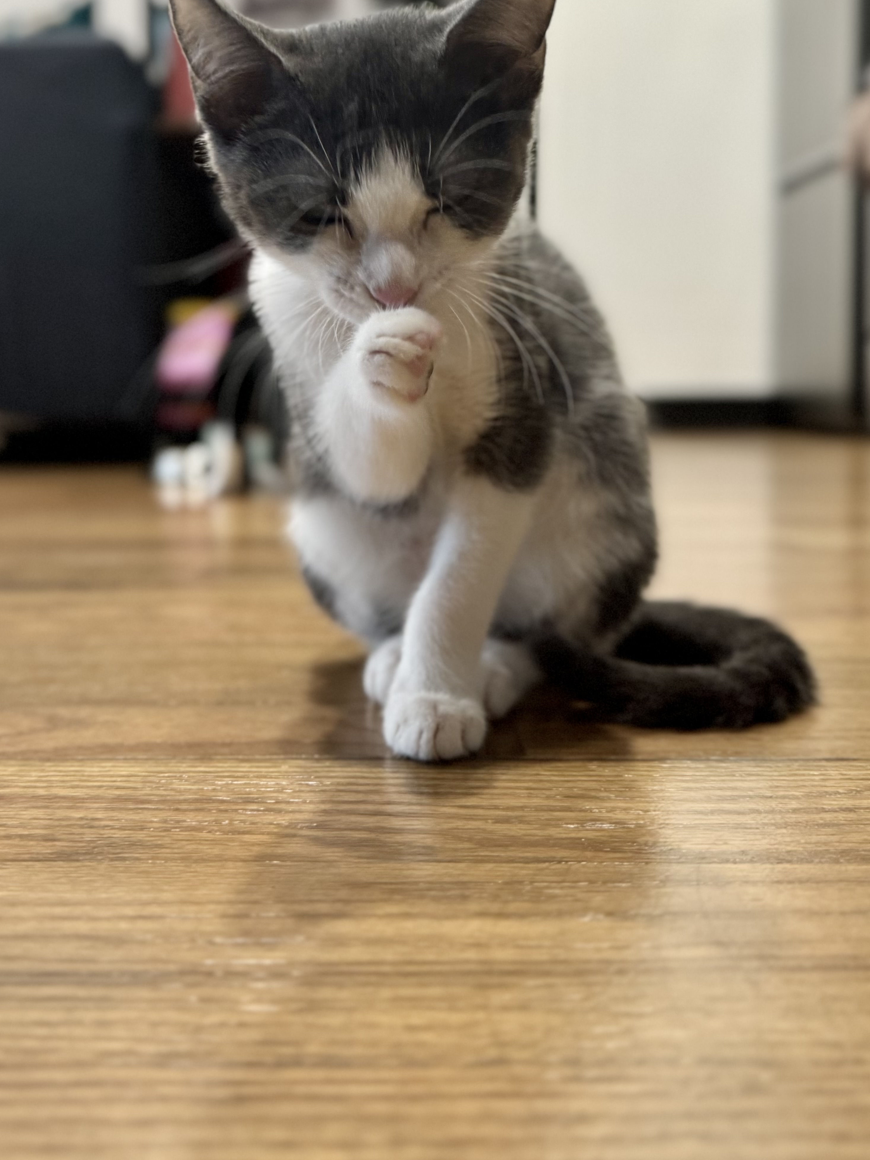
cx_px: 322
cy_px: 420
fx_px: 1173
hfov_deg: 40.4
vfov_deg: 51.9
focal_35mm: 35
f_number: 1.78
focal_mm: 6.76
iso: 250
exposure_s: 1/60
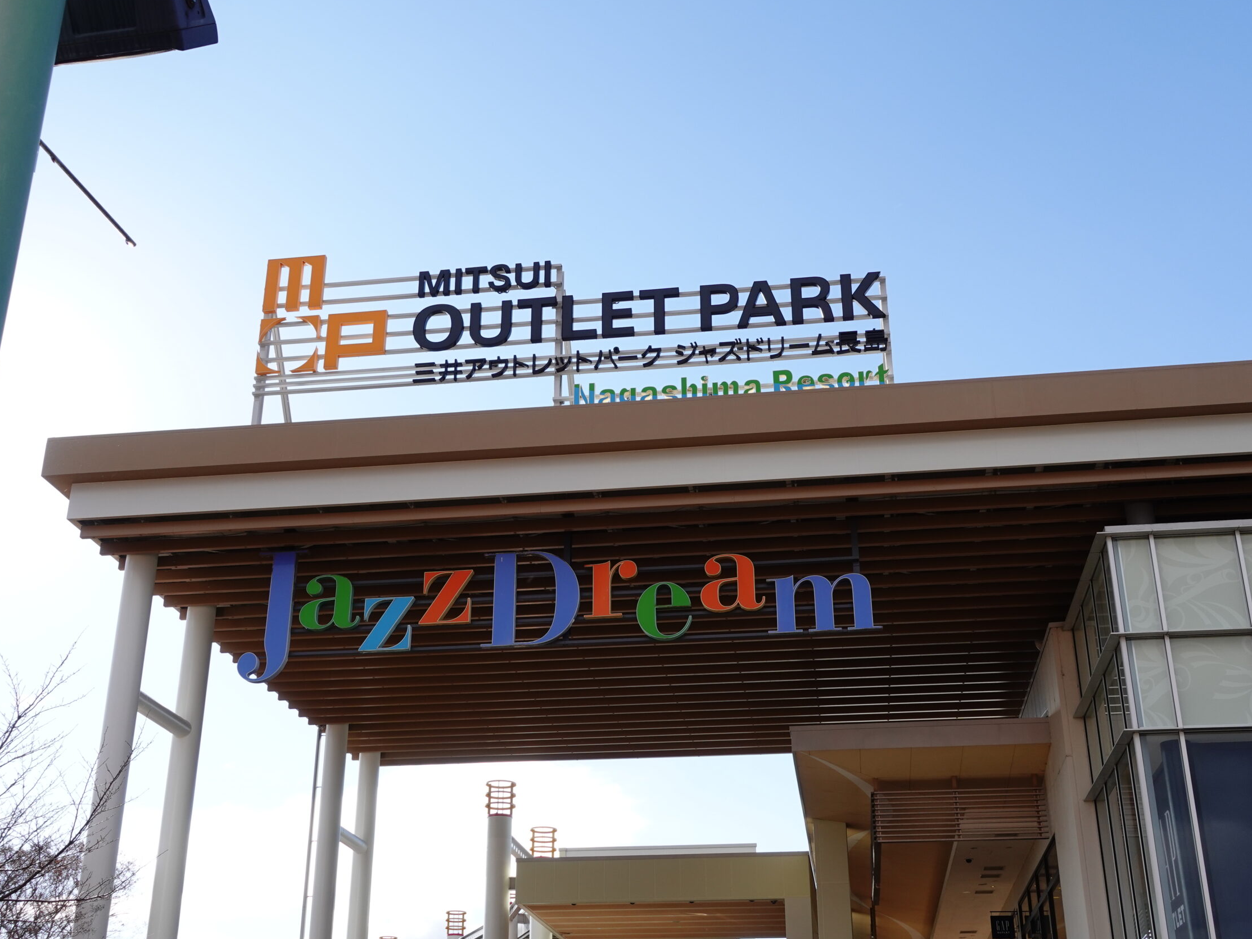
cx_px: 604
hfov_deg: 44.8
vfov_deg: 34.3
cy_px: 472
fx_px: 1519
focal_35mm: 42
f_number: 5
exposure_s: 1/500
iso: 125
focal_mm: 13.92
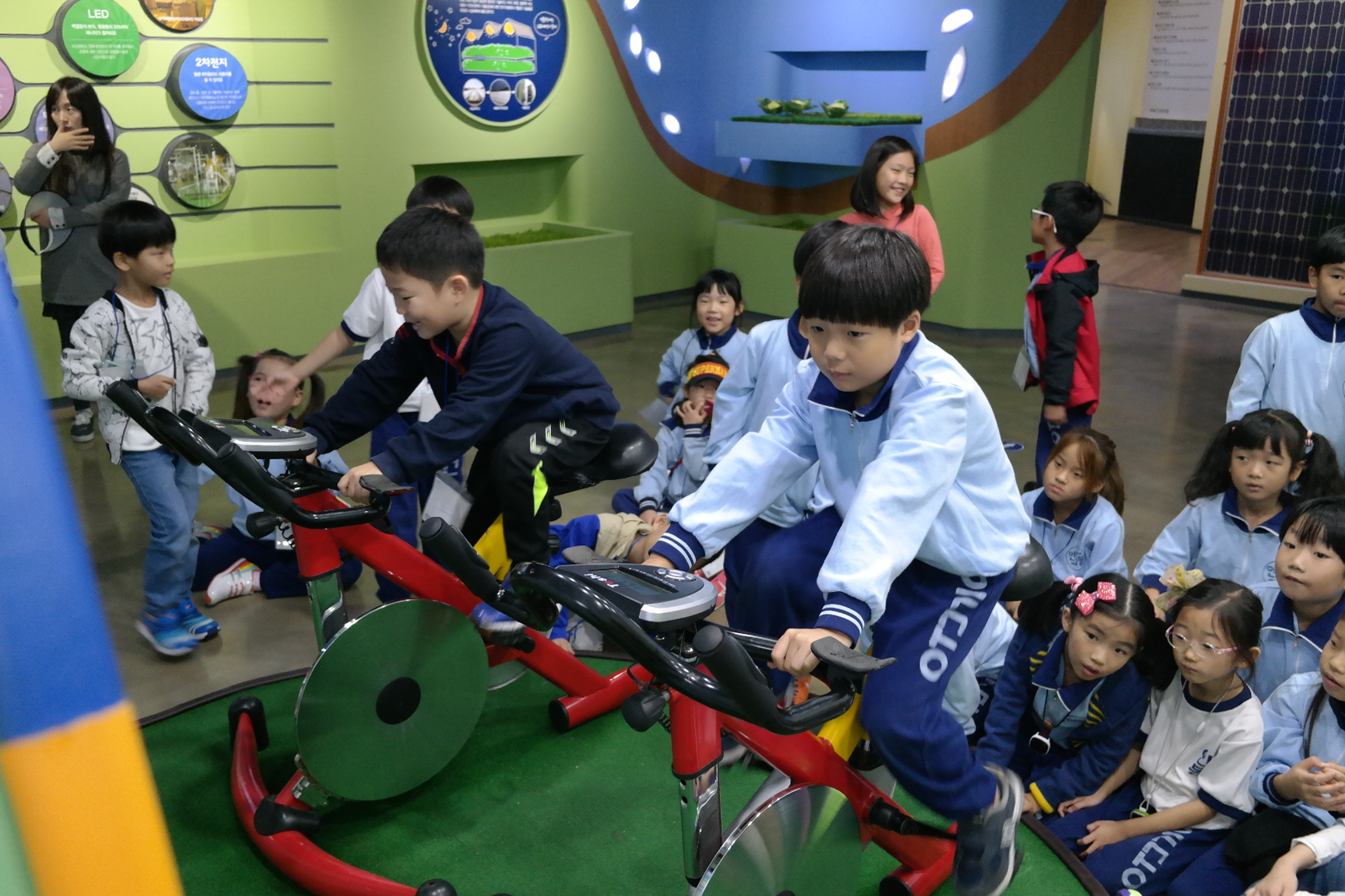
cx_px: 672
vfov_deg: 40.0
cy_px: 448
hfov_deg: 57.2
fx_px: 1233
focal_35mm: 33
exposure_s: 1/40
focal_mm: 22
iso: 1600
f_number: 3.5
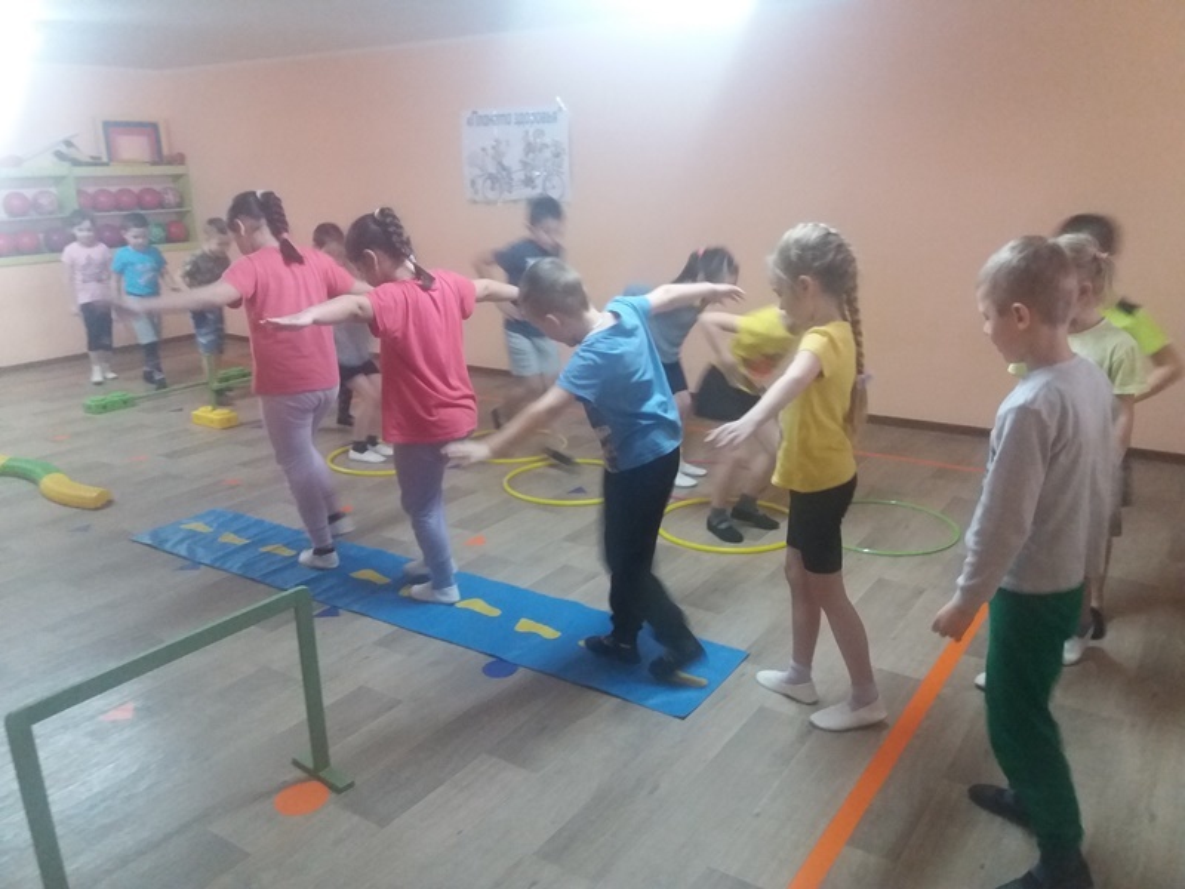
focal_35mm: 28
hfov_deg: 63.4
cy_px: 444
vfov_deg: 49.7
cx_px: 592
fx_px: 959
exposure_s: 1/17
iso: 400
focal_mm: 3.7
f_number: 1.9
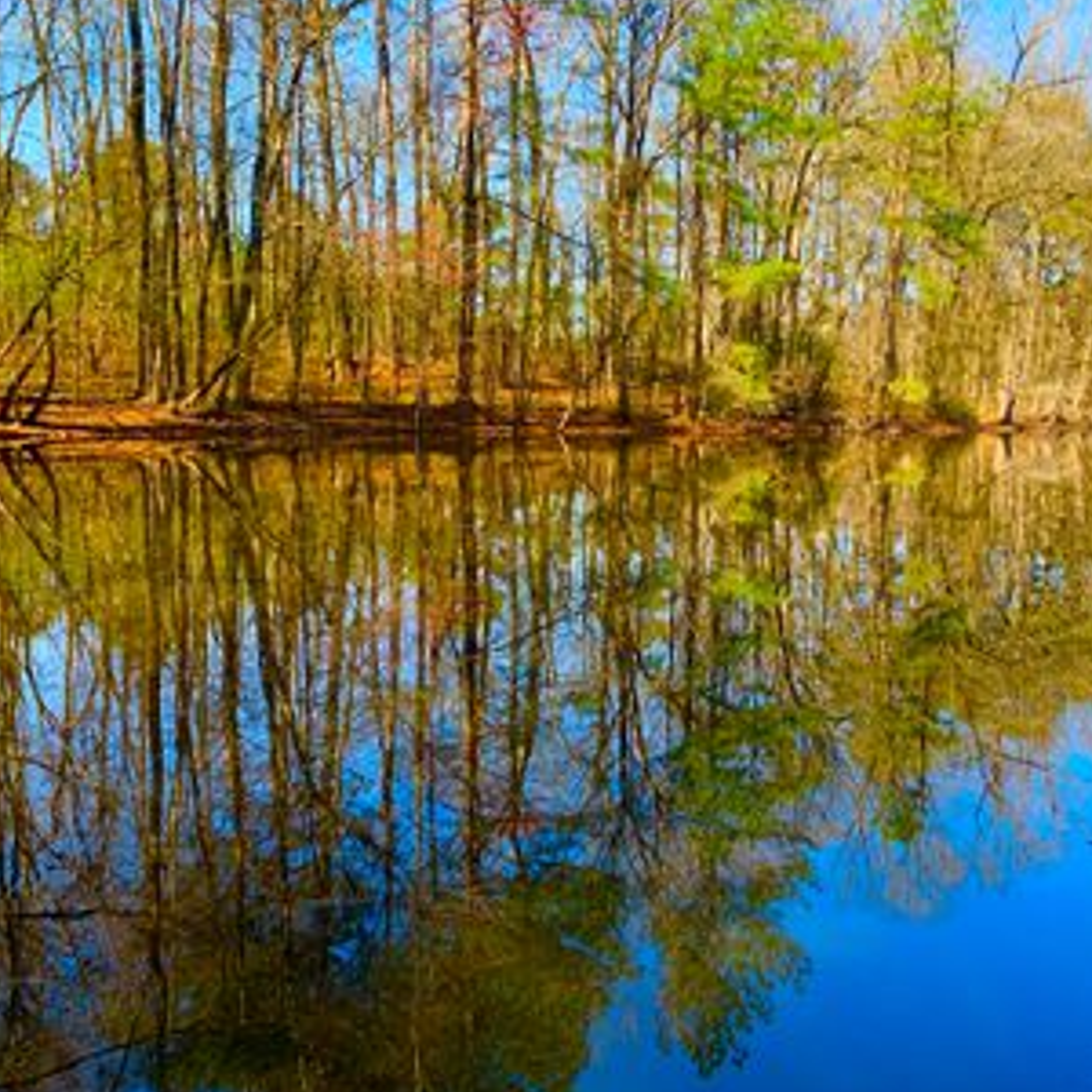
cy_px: 555
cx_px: 704
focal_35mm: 33
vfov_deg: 49.7
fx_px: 1178
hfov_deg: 49.1
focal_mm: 4.25
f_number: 1.8
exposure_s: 1/422
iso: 25
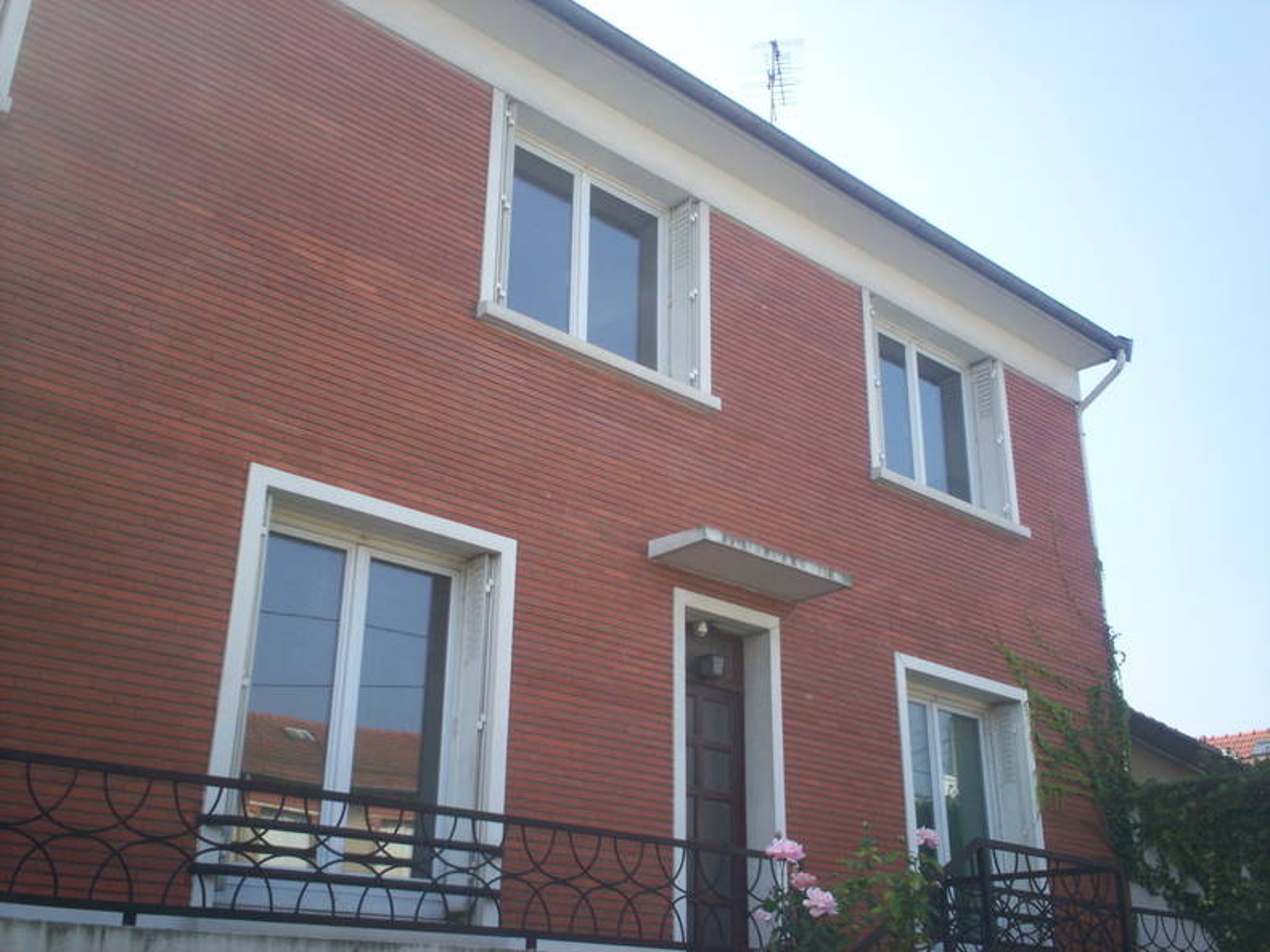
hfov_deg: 51.4
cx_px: 635
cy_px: 476
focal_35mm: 36
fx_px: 1320
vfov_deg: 39.6
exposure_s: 1/180
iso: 100
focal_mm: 6
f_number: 4.5
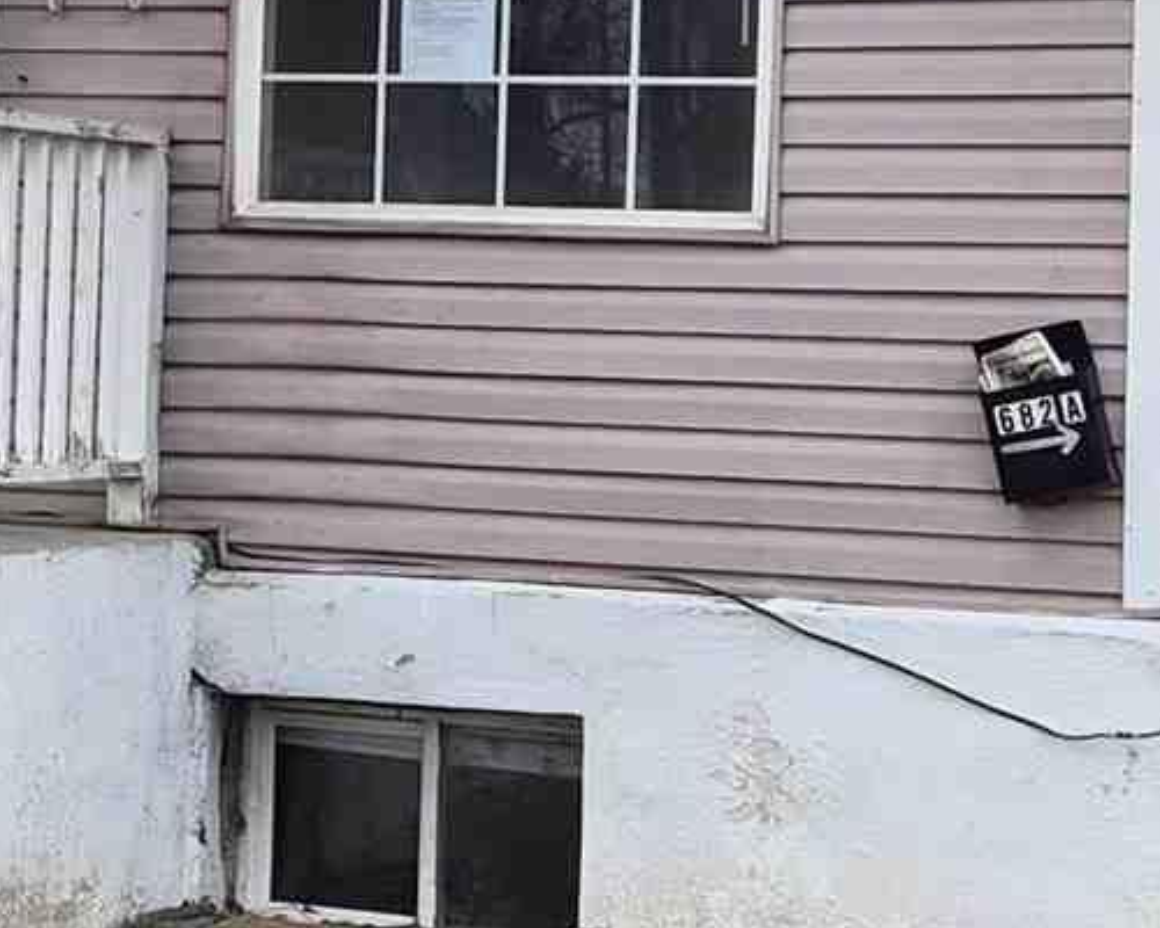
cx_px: -380
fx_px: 4738
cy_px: 227
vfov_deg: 11.2
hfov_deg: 13.4
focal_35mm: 138
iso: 80
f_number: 1.8
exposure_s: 1/738
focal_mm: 5.4
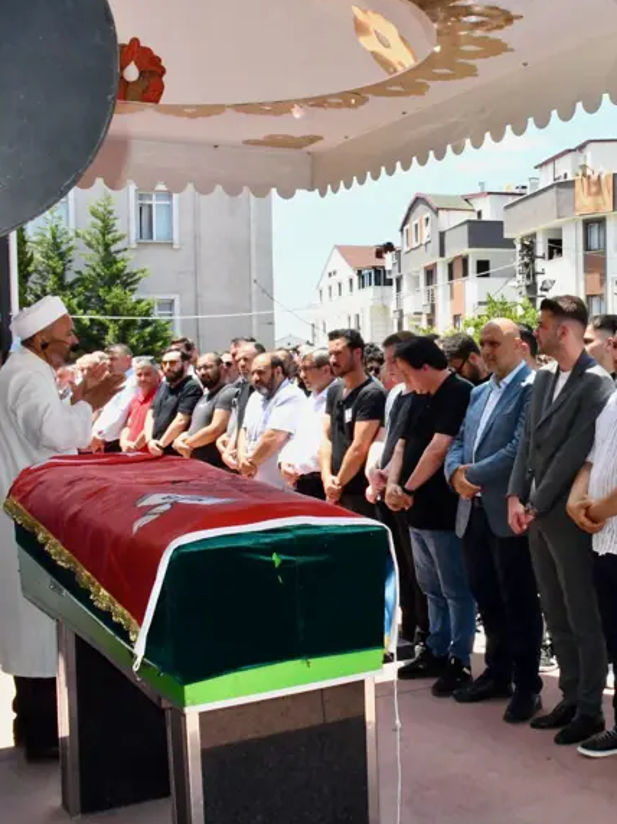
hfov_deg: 34.1
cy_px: 418
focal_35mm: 40
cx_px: 548
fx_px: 951
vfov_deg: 46.8
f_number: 22
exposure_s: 1/250
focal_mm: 18
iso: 2500
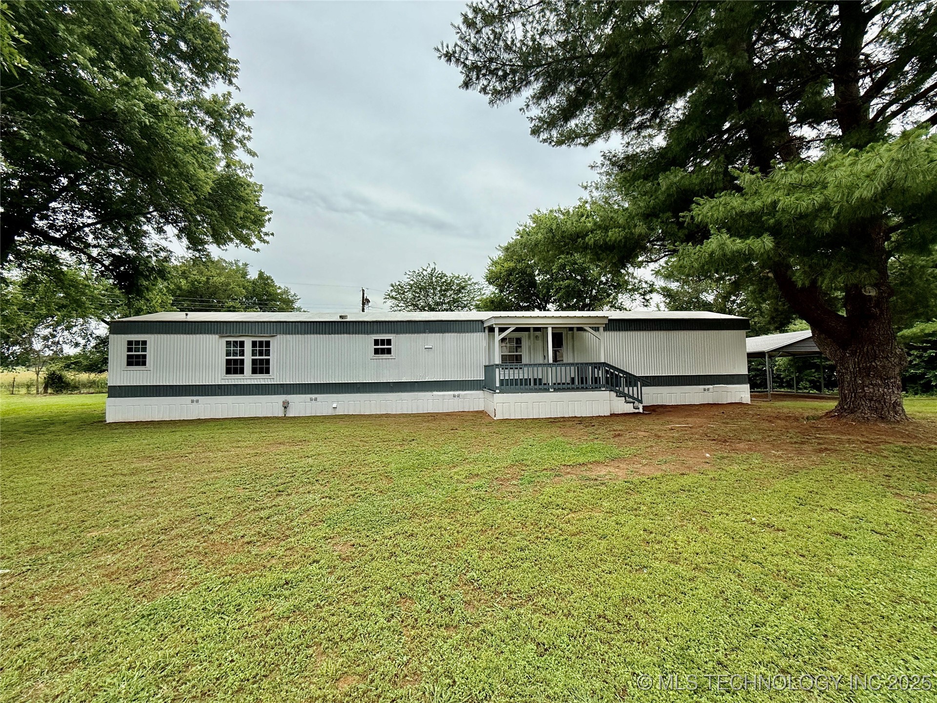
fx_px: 379
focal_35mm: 14
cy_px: 352
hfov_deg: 102.1
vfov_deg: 85.7
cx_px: 468
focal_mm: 2.22
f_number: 2.2
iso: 50
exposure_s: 1/1211
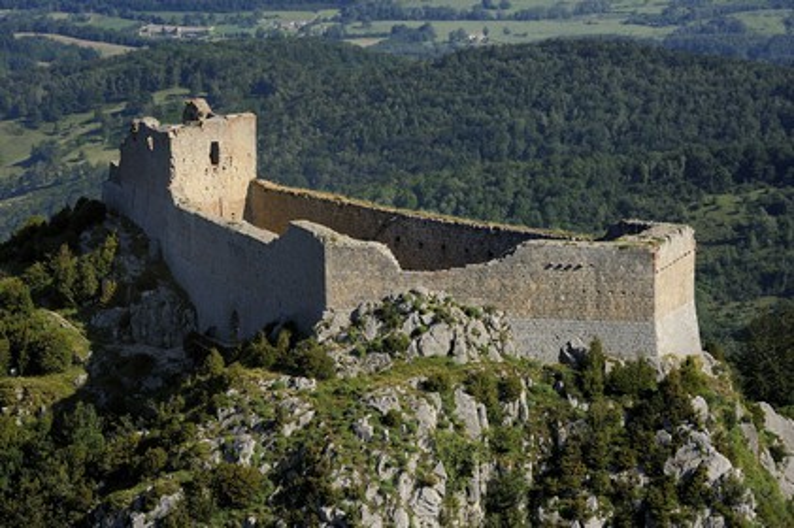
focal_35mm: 140
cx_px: 397
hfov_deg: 14.7
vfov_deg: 9.8
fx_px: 3085
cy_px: 264
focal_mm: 140
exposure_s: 1/1000
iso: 400
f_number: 7.1
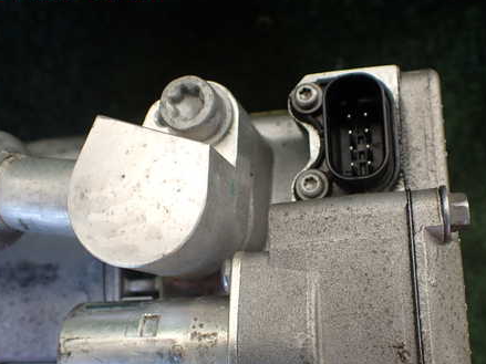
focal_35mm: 41
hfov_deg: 45.6
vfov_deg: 35.0
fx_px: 575
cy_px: 225
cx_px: 282
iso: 100
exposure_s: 1/125
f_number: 2.3
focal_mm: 5.4
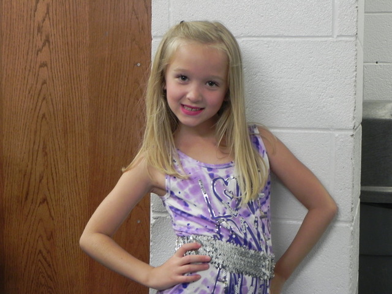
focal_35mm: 66
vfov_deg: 22.3
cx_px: 196
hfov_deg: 29.4
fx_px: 747
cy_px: 147
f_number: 3.5
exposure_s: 1/30
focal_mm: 11.8
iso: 314
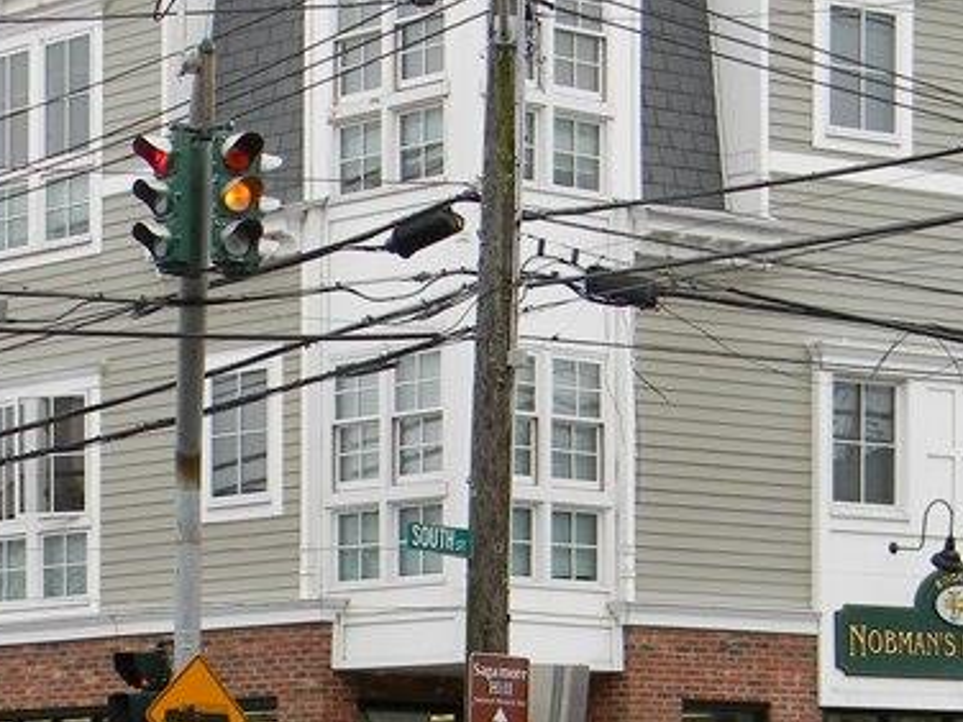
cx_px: 248
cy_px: 684
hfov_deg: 15.3
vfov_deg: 11.5
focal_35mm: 128
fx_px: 3561
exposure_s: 1/168
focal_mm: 8.6
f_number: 3.9
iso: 80
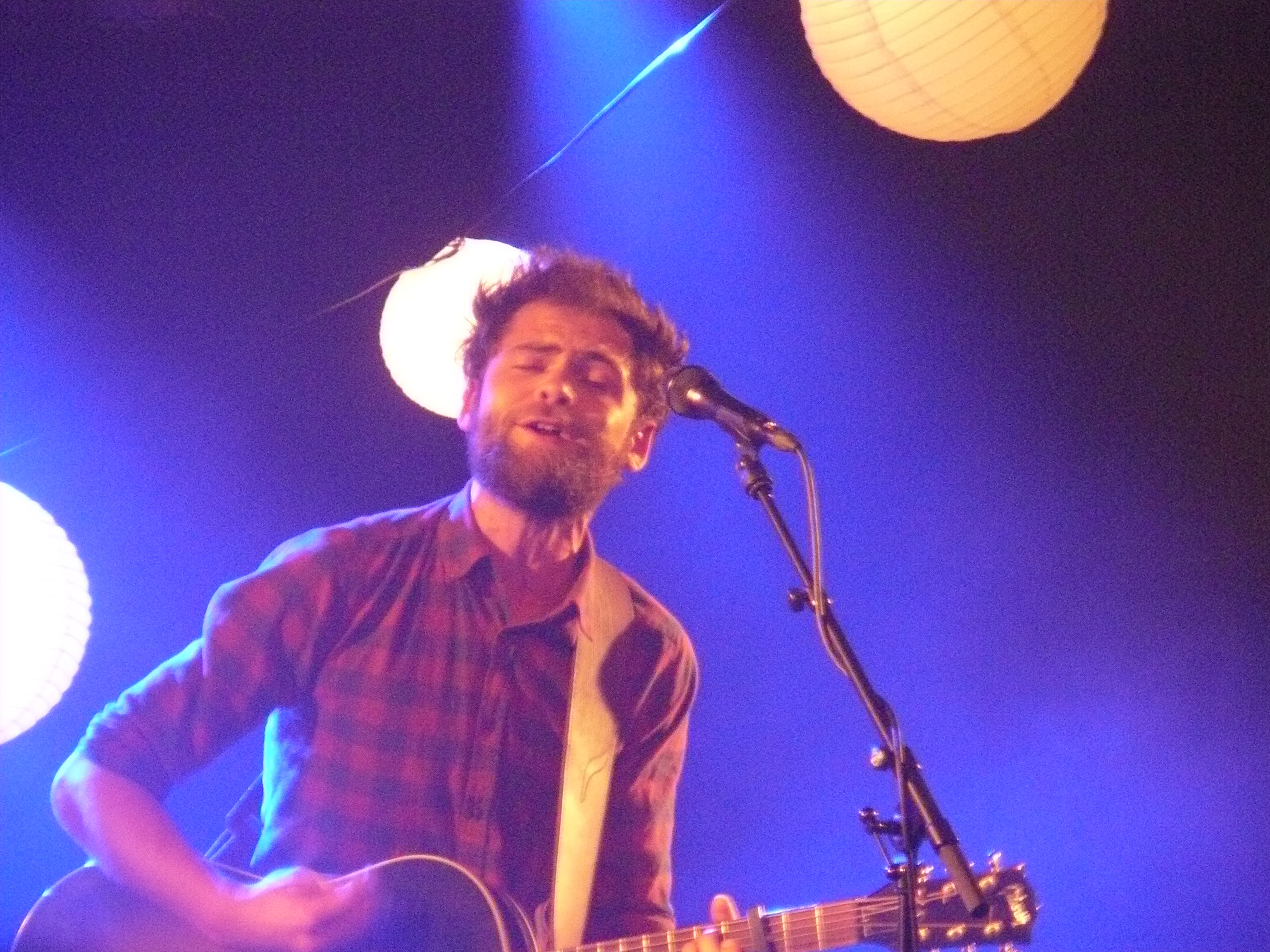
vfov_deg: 3.4
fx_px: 15849
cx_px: 635
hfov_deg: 4.6
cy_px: 476
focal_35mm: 432
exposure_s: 1/15
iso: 800
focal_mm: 72
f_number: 3.3
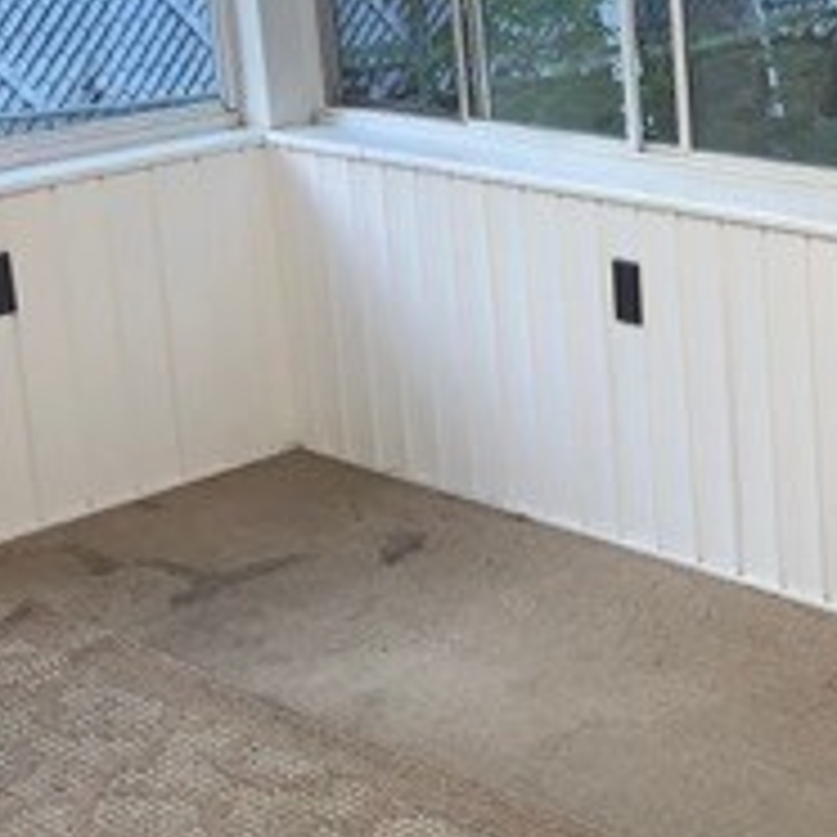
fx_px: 2161
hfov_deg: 20.7
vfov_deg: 21.8
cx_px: 968
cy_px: 230
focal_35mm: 79
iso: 32
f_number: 1.8
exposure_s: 1/24
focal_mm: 4.25
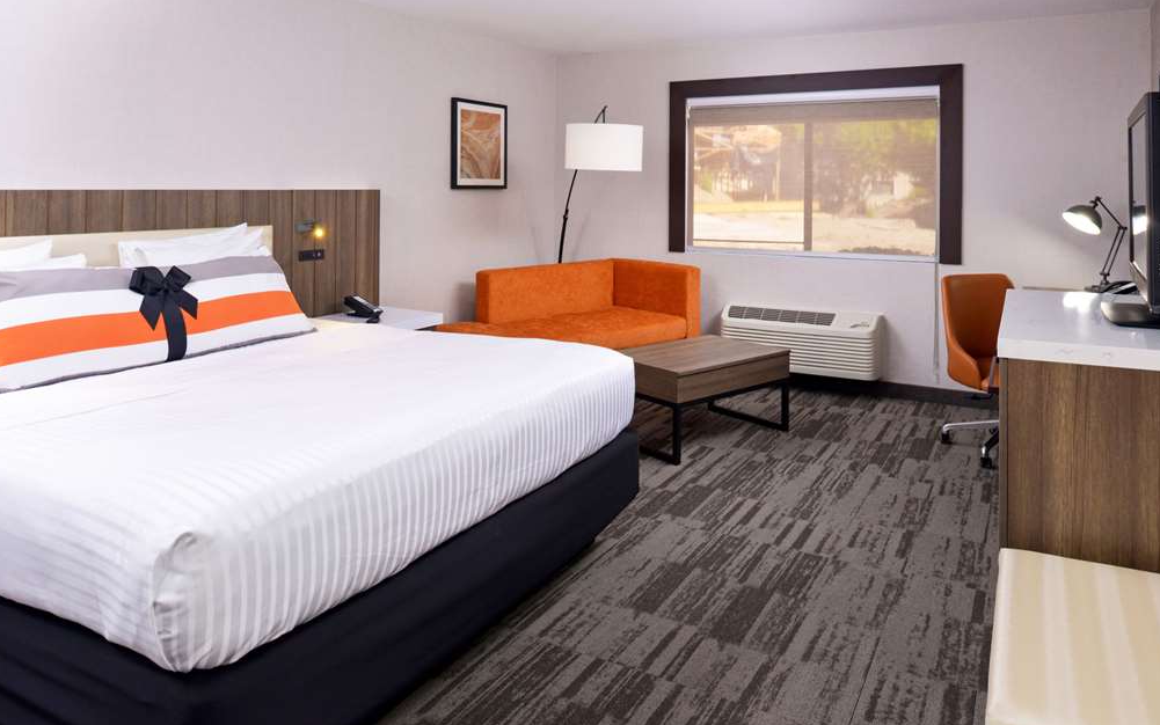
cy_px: 391
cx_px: 581
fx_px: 790
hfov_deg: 72.5
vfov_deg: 49.3
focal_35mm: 25
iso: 640
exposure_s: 1/40
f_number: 11
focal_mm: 24
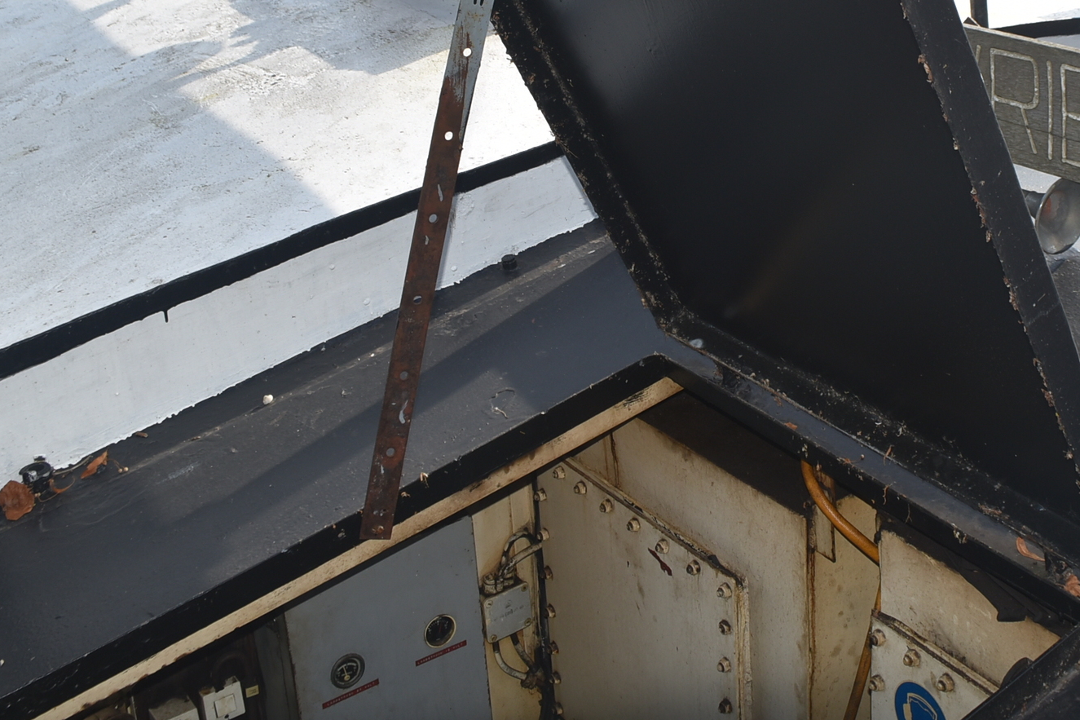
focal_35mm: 51
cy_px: 50
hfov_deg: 38.2
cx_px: 760
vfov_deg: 25.5
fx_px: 1530
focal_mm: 18
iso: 100
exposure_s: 1/200
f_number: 7.1
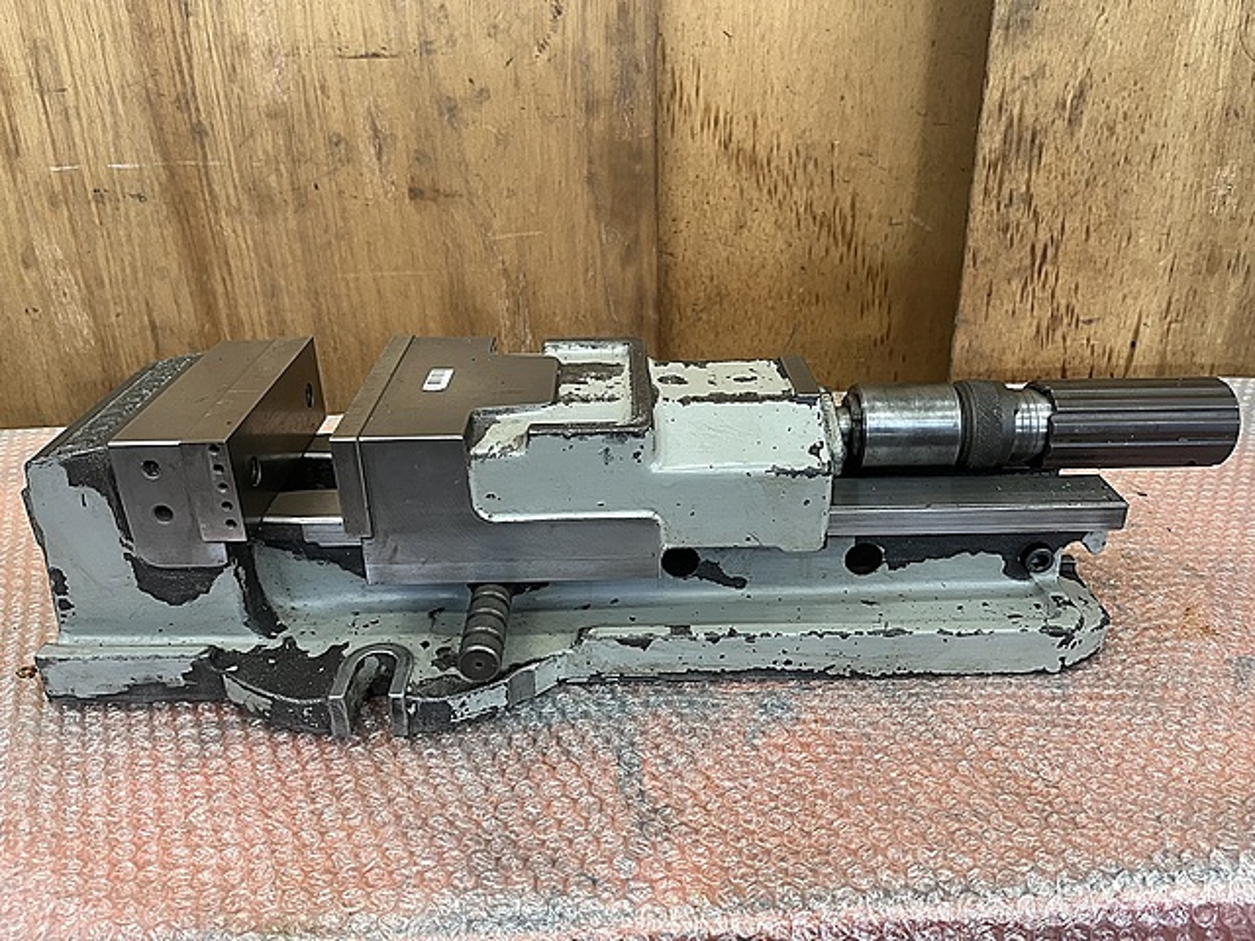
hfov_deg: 67.3
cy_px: 470
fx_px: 943
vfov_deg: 53.1
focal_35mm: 26
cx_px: 628
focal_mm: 5.1
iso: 125
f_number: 1.6
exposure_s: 1/66
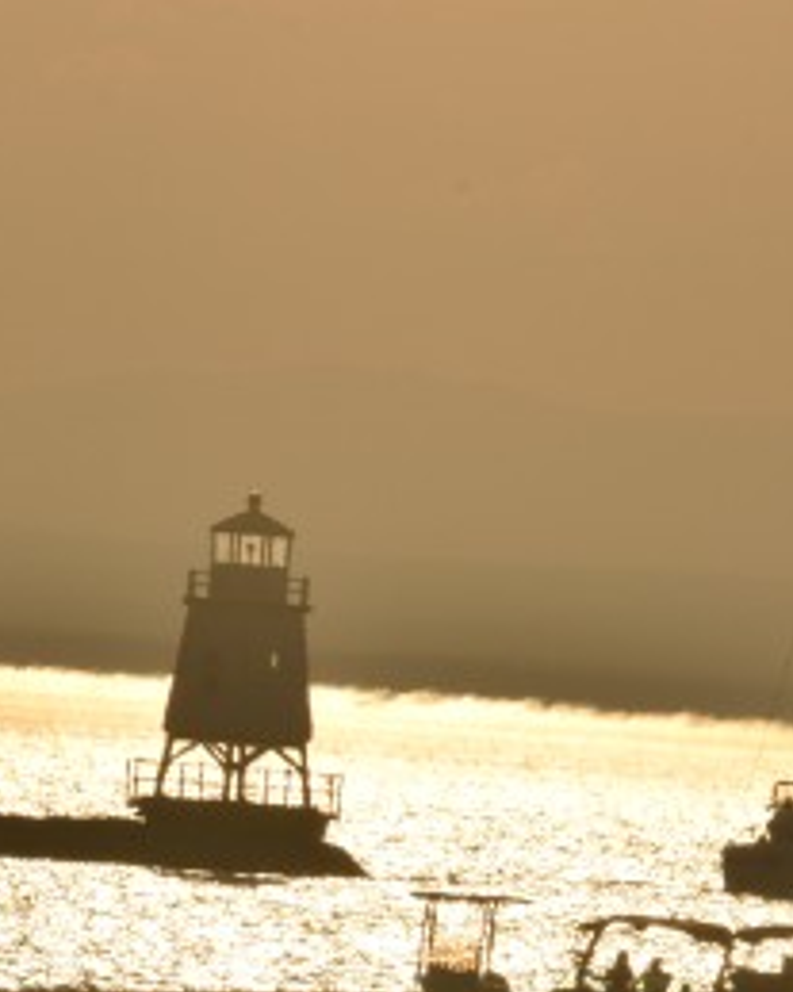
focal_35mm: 783
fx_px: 22985
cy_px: 666
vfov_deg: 2.5
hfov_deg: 2.0
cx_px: 341
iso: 200
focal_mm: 200
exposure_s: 1/640
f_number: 25
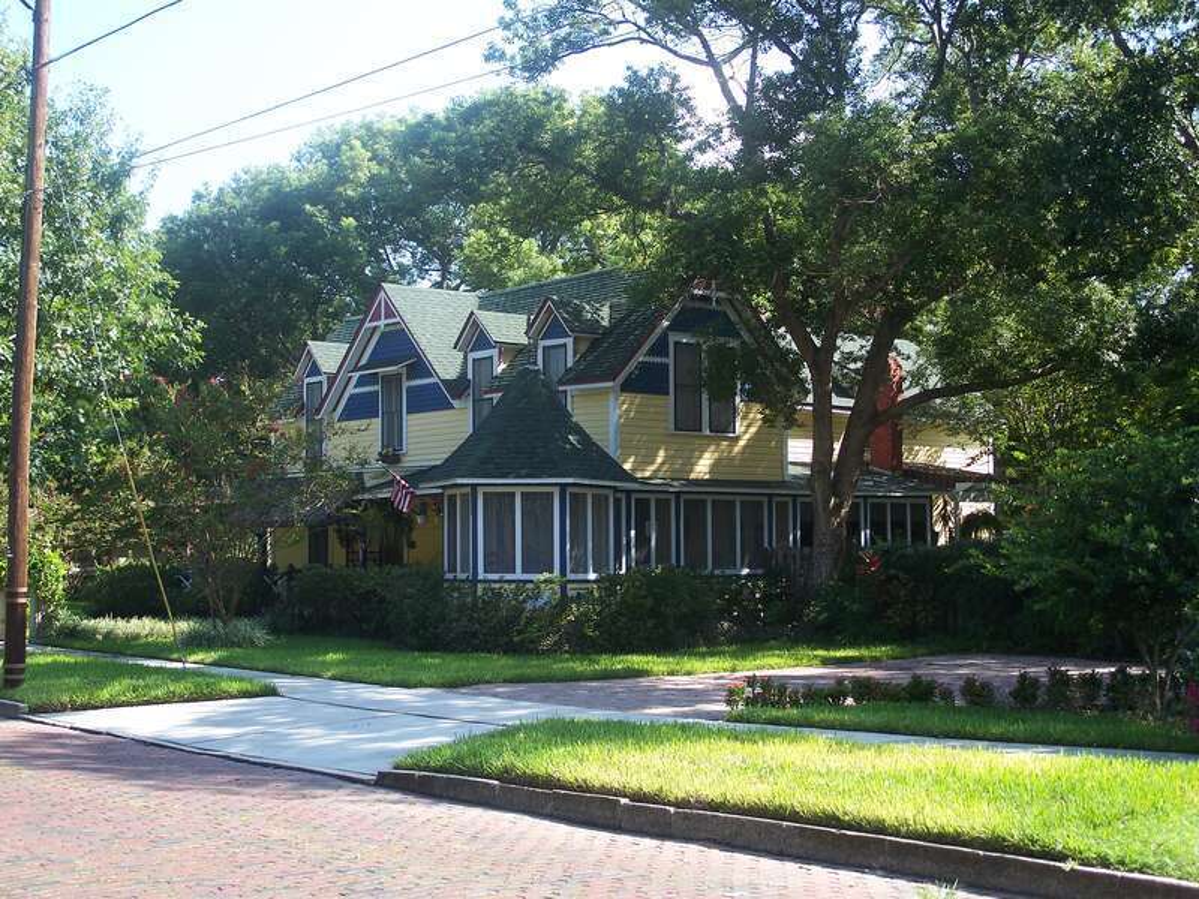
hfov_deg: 37.5
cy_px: 450
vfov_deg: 28.6
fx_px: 1766
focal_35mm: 51
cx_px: 600
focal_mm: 10.7
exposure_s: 1/200
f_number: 3.2
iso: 64
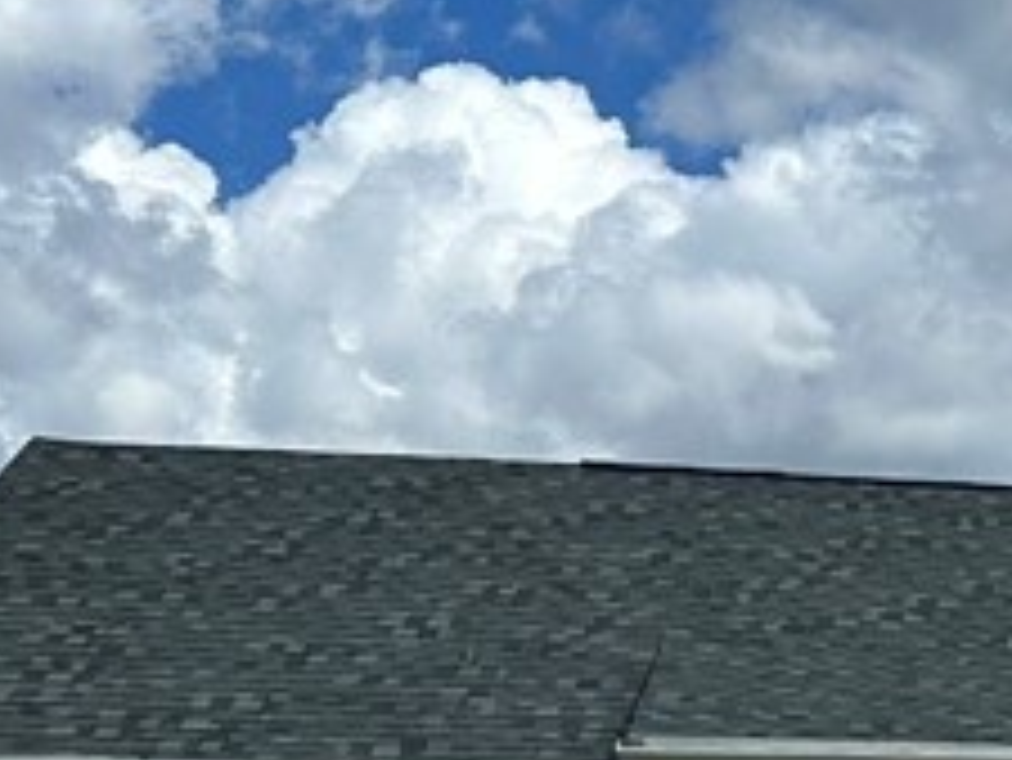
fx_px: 3188
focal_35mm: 109
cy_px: 827
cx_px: 1745
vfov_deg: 13.3
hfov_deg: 15.7
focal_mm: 6.86
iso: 80
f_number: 1.78
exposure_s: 1/8929
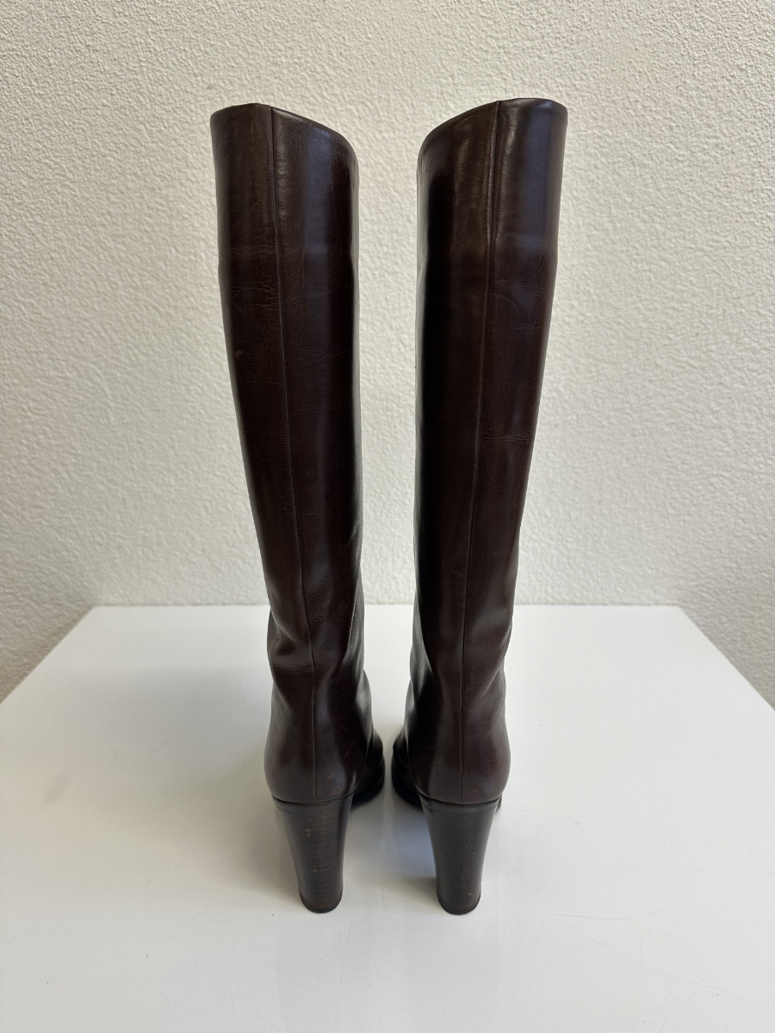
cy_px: 516
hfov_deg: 56.8
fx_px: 716
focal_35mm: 24
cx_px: 388
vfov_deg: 71.6
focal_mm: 6.9
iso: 100
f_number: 1.8
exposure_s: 1/100
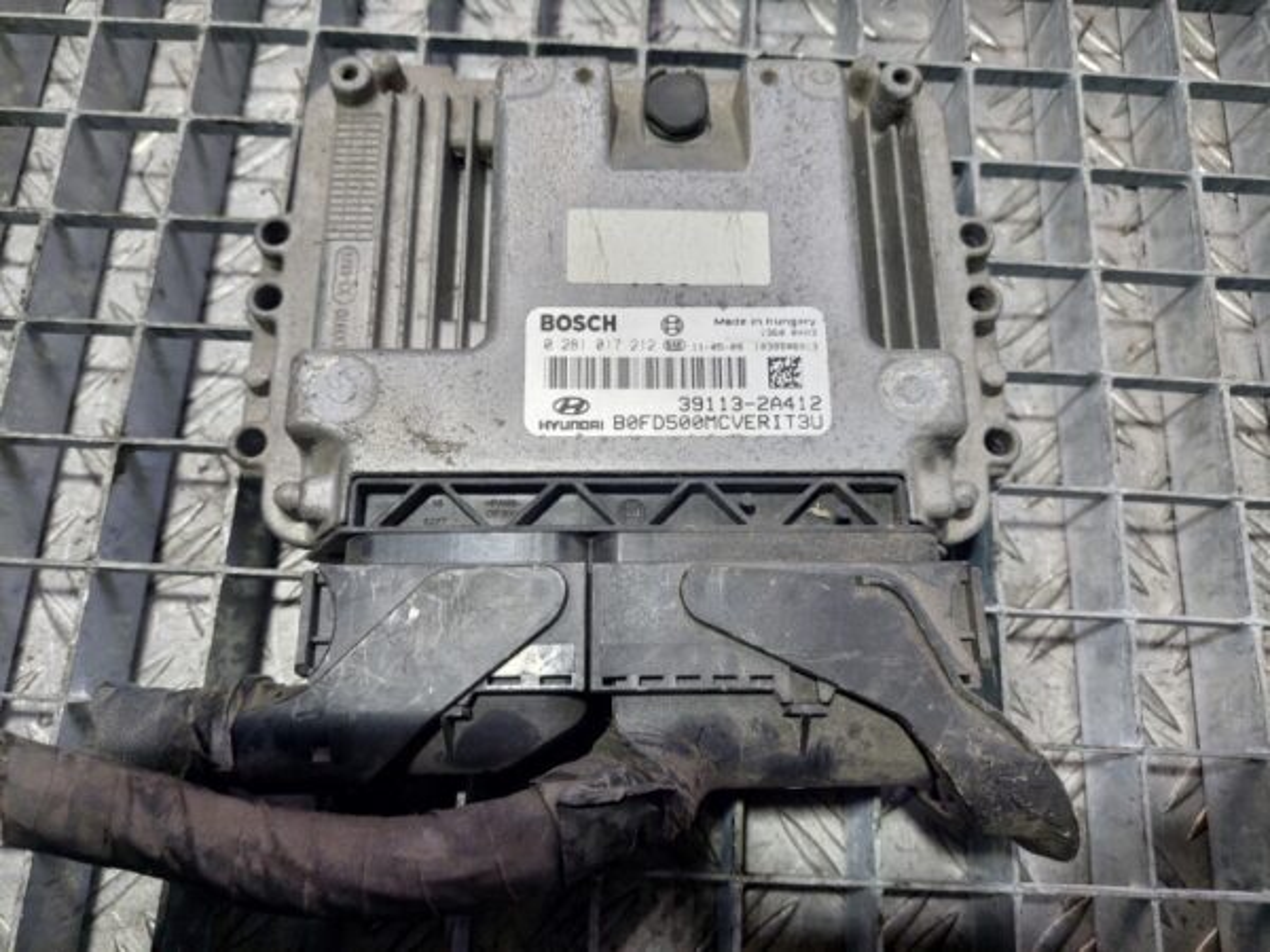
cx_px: 635
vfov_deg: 54.9
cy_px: 476
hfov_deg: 69.4
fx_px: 917
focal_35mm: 25
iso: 64
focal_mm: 5.23
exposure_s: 1/50
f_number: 1.8
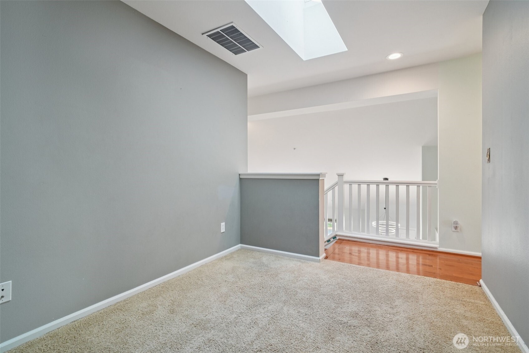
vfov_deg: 73.7
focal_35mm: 16
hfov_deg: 96.7
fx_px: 235
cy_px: 176
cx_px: 264
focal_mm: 16
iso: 1600
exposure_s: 1/25
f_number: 8
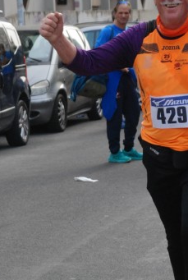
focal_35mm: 198
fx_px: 1542
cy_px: 138
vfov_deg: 10.4
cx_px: 147
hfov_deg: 7.0
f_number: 5.6
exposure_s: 1/640
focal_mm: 75
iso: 1000
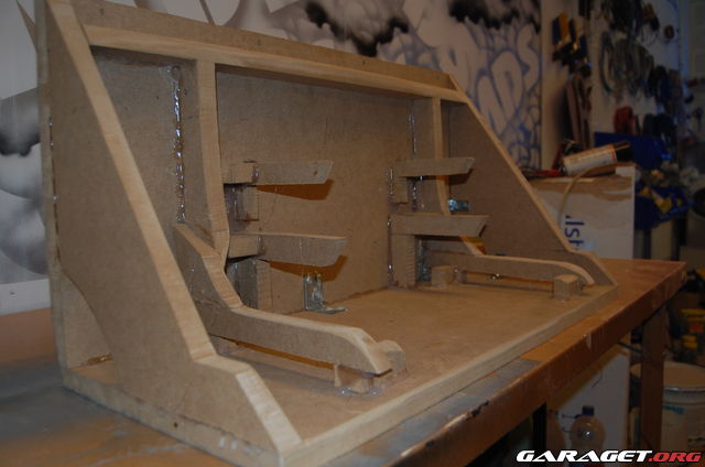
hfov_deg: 62.0
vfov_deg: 43.4
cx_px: 352
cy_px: 234
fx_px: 586
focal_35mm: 30
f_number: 3.8
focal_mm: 20
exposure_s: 1/60
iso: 400
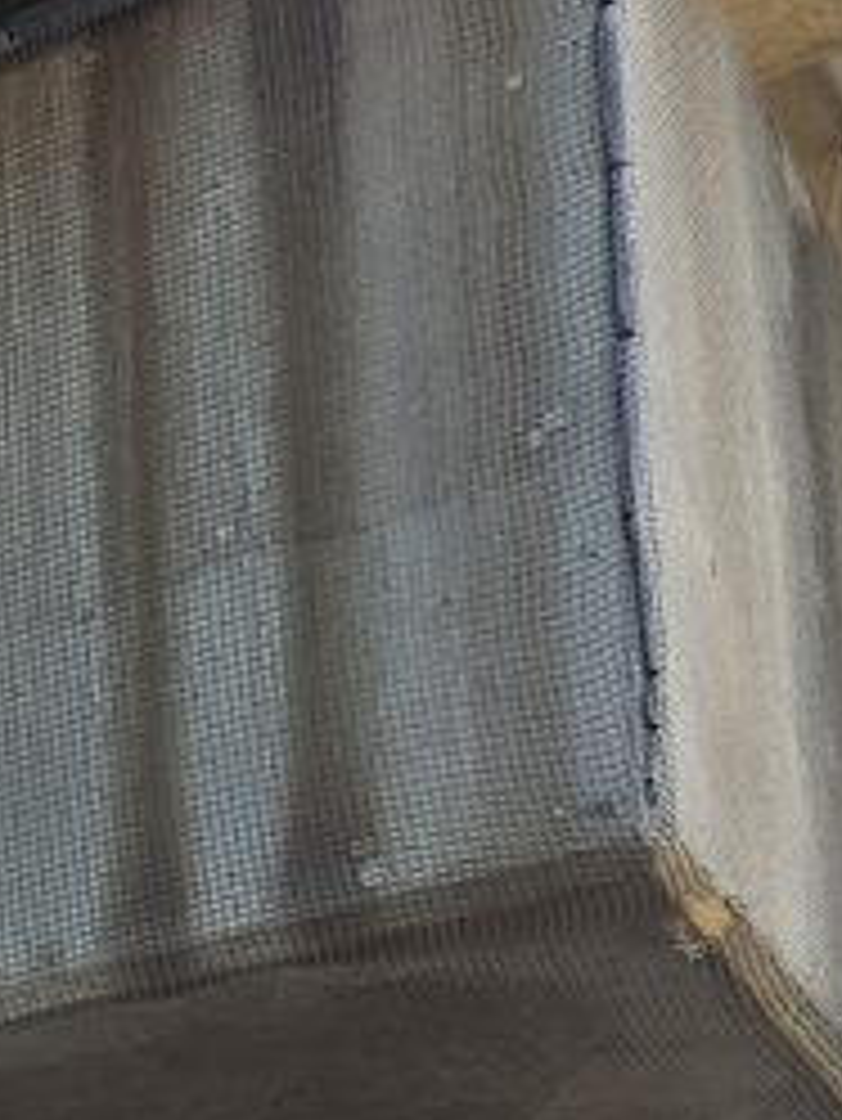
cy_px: 1718
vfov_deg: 15.3
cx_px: -937
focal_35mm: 118
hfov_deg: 11.2
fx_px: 3824
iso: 50
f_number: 1.8
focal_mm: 5.4
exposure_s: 1/397
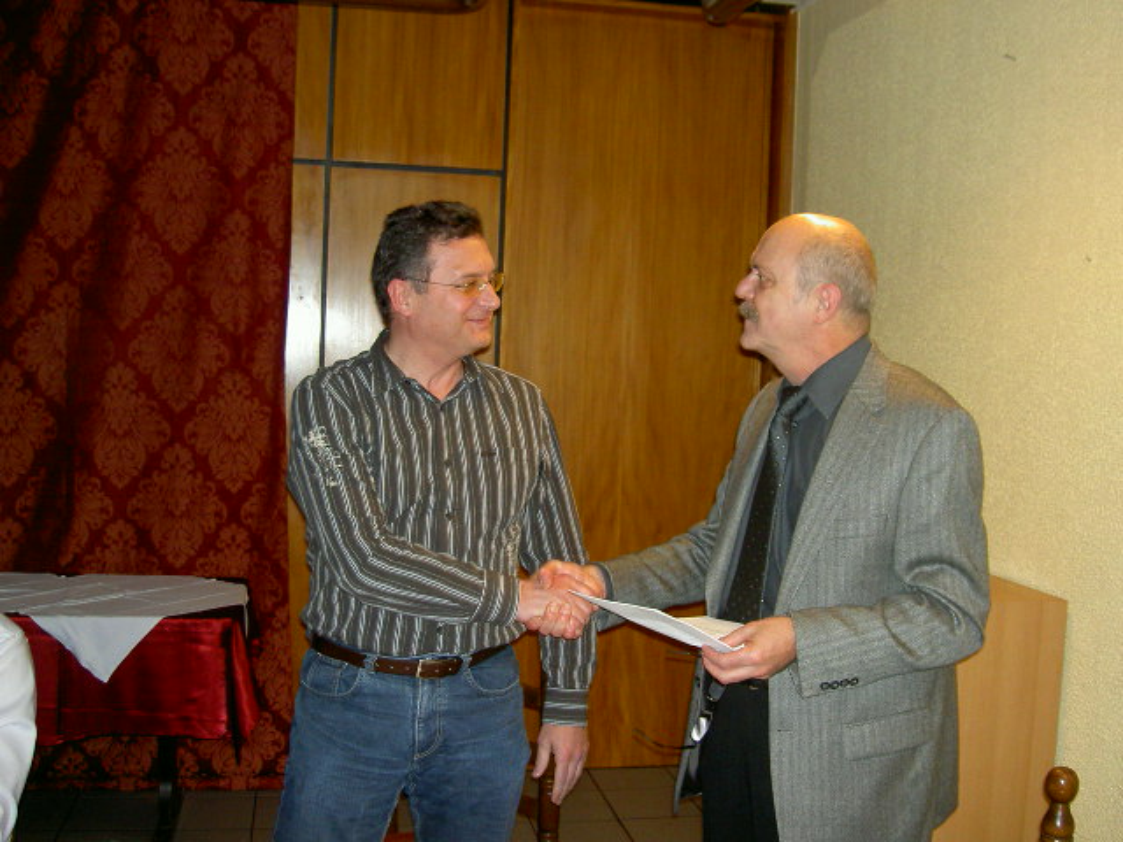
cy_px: 421
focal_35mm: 39
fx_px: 1265
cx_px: 562
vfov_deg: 36.8
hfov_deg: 47.9
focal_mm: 8
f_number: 2.8
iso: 100
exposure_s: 1/59.5
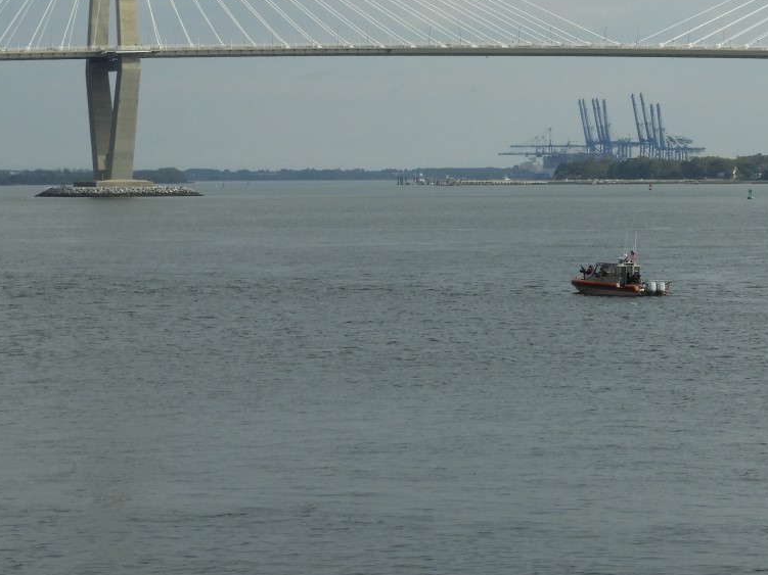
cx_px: 600
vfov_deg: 9.1
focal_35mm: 163
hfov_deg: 12.1
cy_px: 47
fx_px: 3616
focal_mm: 15.2
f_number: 4.5
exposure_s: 1/1000
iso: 100
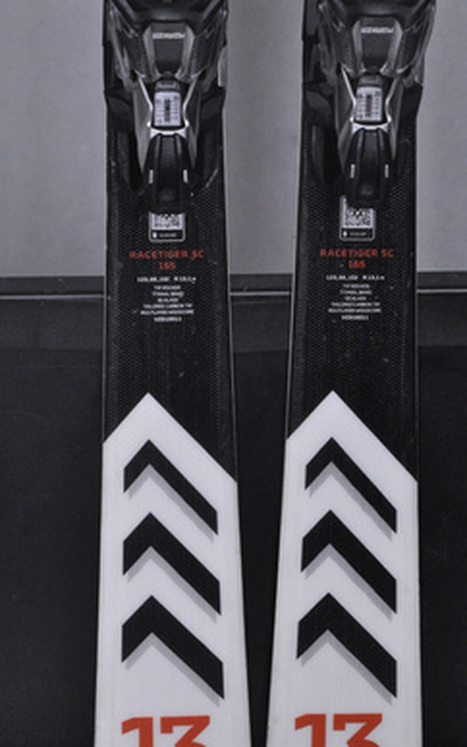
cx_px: 261
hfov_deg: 9.2
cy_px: 373
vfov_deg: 14.7
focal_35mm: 142
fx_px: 2891
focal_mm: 80
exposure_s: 1/125
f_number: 9.5
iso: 3200
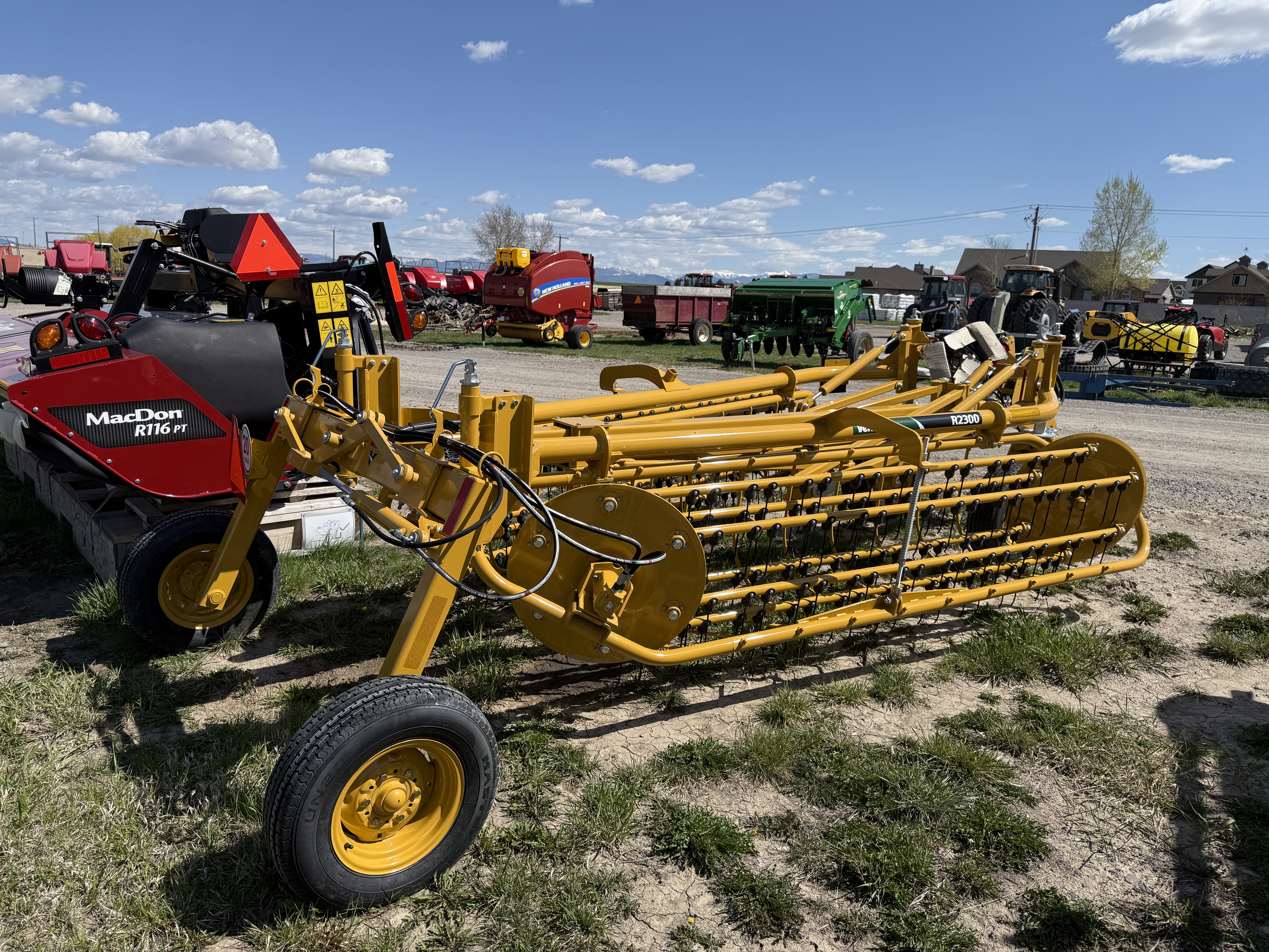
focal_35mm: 24
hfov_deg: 71.6
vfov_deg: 56.8
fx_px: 880
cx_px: 634
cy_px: 476
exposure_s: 1/5714
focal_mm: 6.76
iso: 80
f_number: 1.78
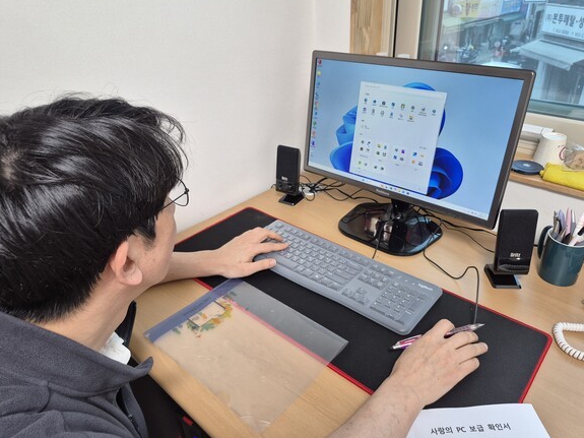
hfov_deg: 71.6
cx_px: 303
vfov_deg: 56.8
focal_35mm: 24
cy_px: 216
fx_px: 405
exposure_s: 1/120
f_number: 1.8
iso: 200
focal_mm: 5.4
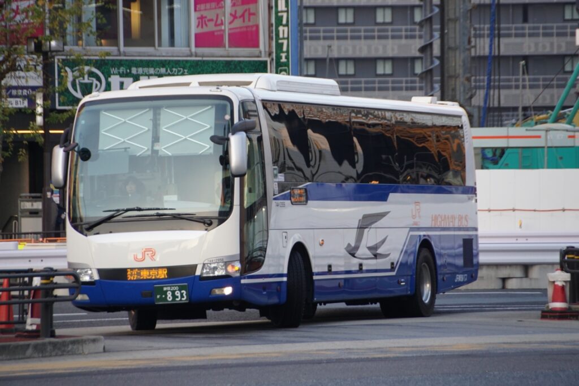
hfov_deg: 8.6
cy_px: 193
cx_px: 290
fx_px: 3862
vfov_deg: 5.7
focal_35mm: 240
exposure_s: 1/250
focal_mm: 160
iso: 640
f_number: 6.3
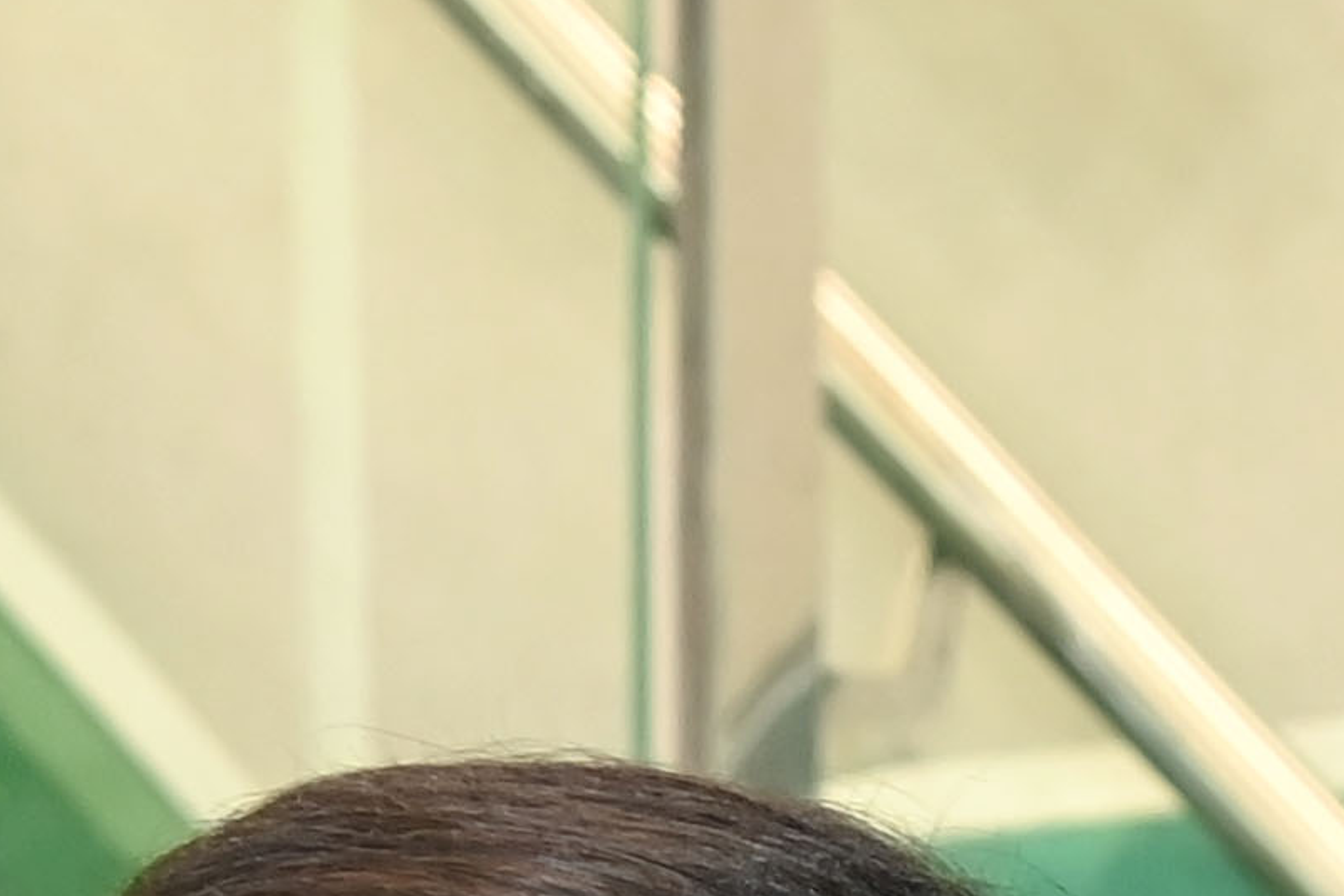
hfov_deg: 4.6
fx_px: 16839
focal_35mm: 451
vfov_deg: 3.0
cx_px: -59
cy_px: 3087
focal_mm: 65
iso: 2500
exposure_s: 1/250
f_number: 6.3
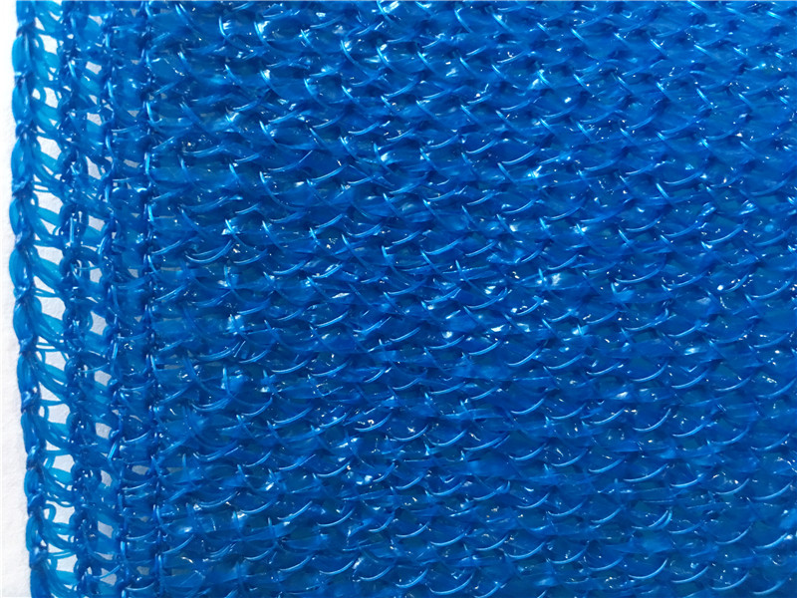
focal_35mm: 29
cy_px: 299
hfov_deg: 61.7
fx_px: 668
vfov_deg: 48.2
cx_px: 398
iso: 100
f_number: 2.2
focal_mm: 4.15
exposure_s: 1/10
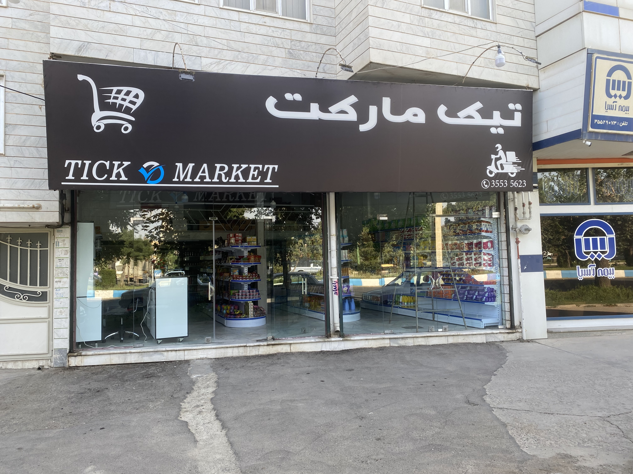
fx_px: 475
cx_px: 316
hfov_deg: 67.3
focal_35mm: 26
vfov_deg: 53.1
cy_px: 237
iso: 32
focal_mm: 4.25
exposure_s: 1/198
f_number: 1.8
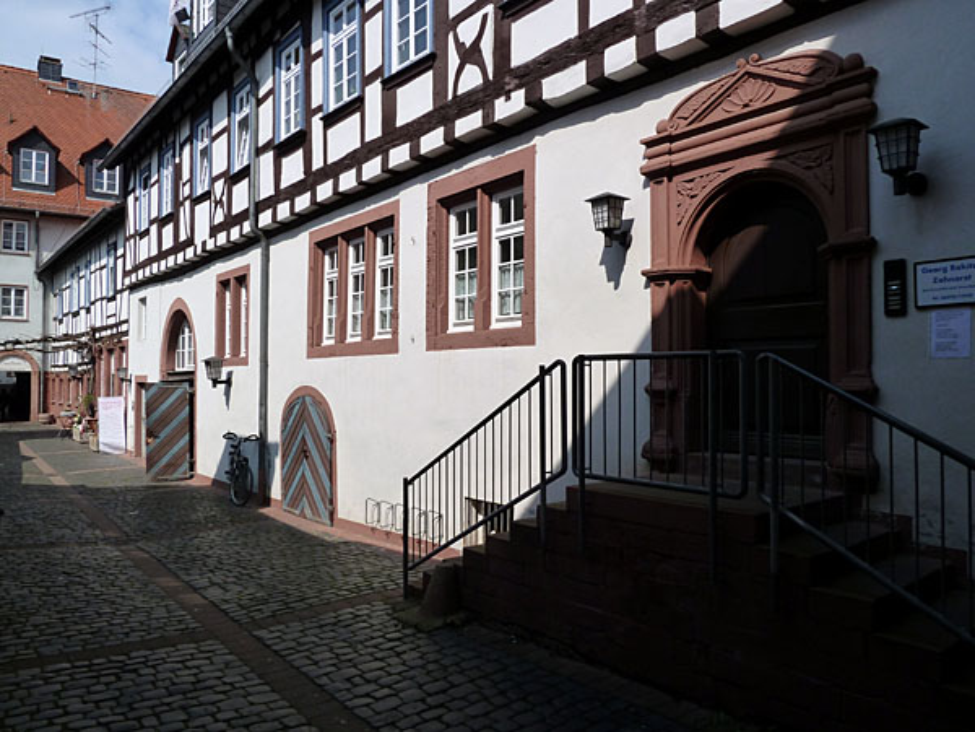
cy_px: 366
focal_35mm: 25
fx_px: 704
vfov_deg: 54.9
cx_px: 488
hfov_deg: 69.4
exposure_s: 1/500
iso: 125
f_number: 5.6
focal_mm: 4.1
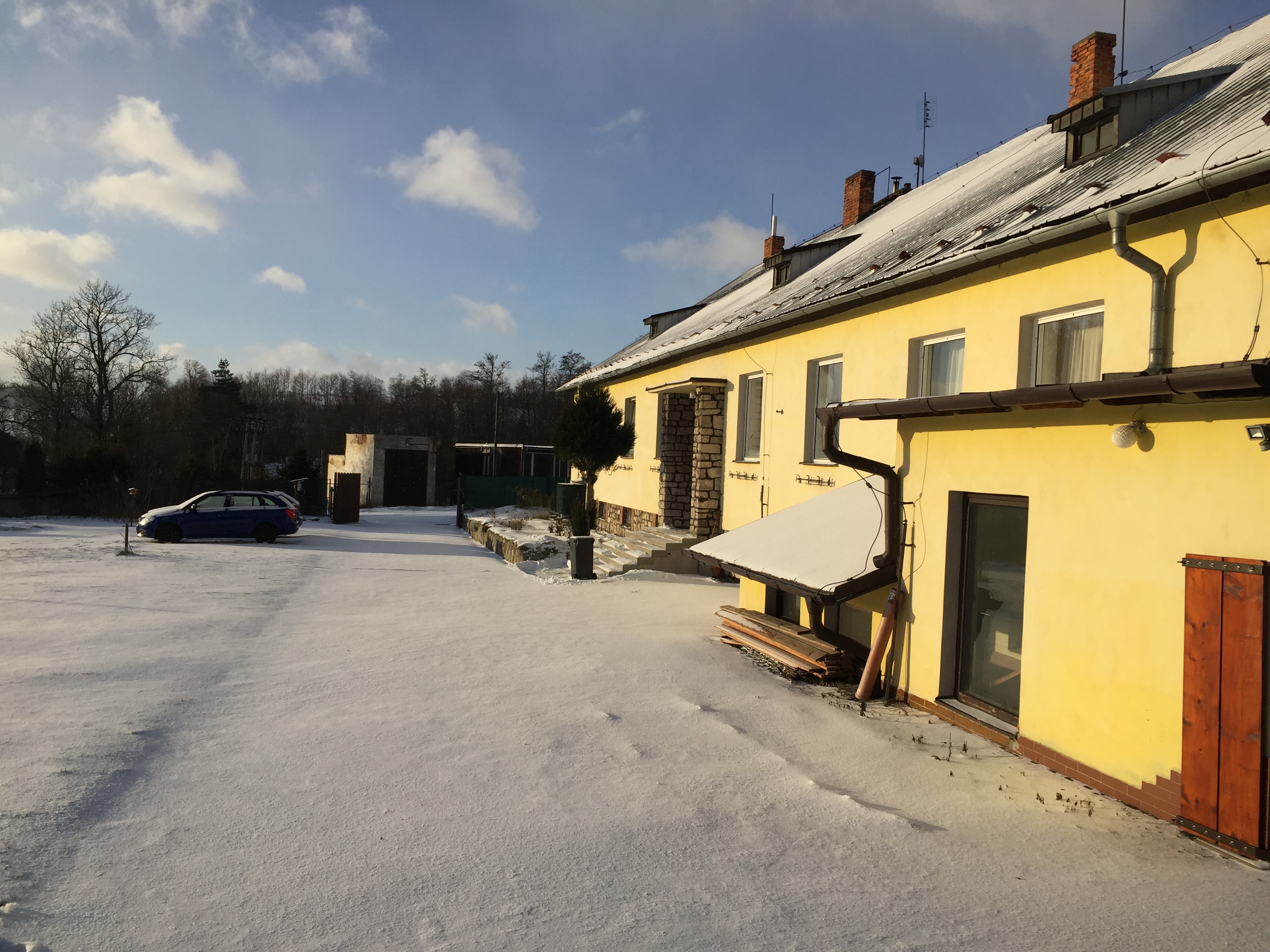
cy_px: 476
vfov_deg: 48.2
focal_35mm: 29
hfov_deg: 61.7
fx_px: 1064
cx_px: 635
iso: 32
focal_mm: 4.15
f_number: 2.2
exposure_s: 1/2326
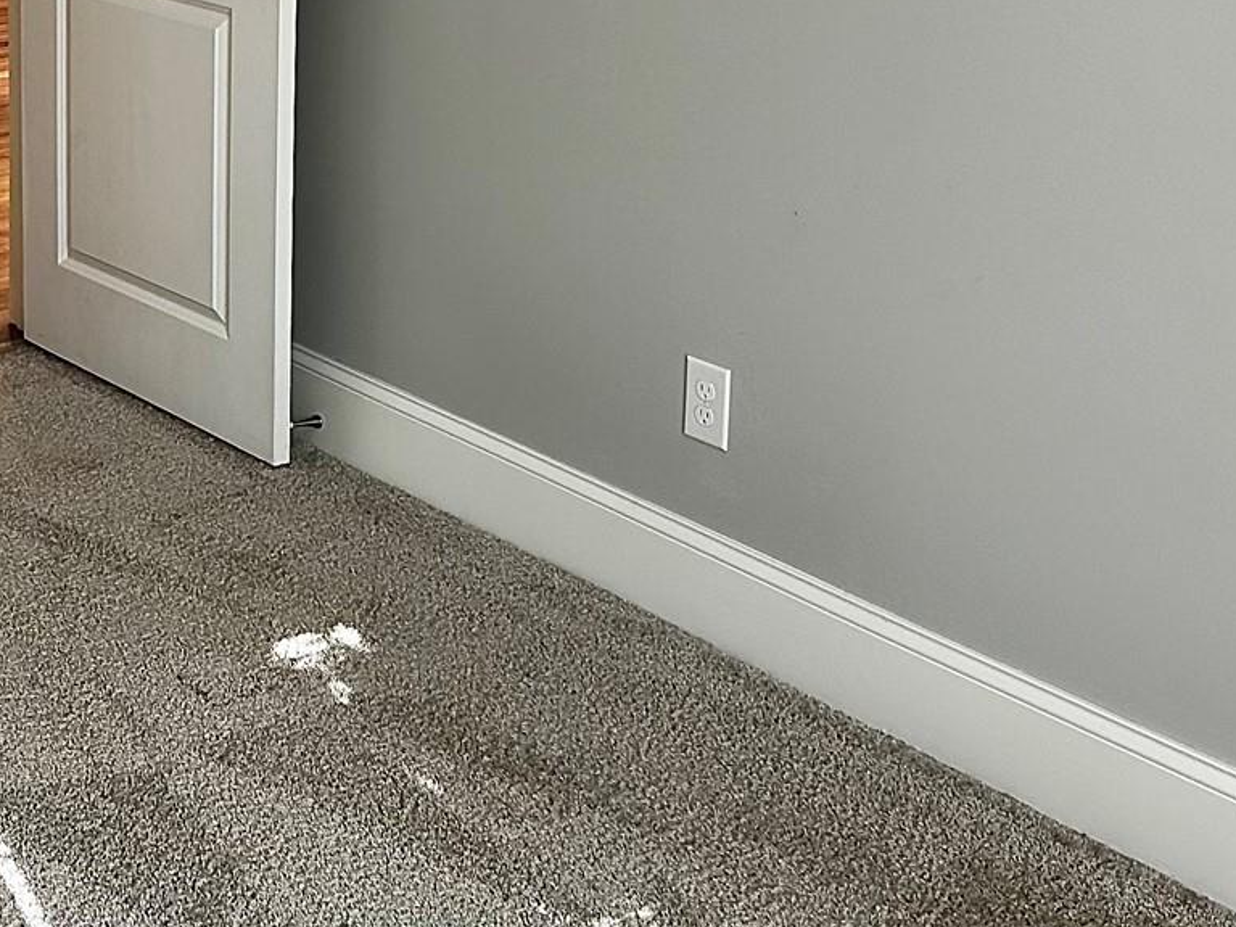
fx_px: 2285
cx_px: -3
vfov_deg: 22.3
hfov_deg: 28.4
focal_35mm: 64
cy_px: 60
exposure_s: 1/120
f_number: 1.78
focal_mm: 6.86
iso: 200
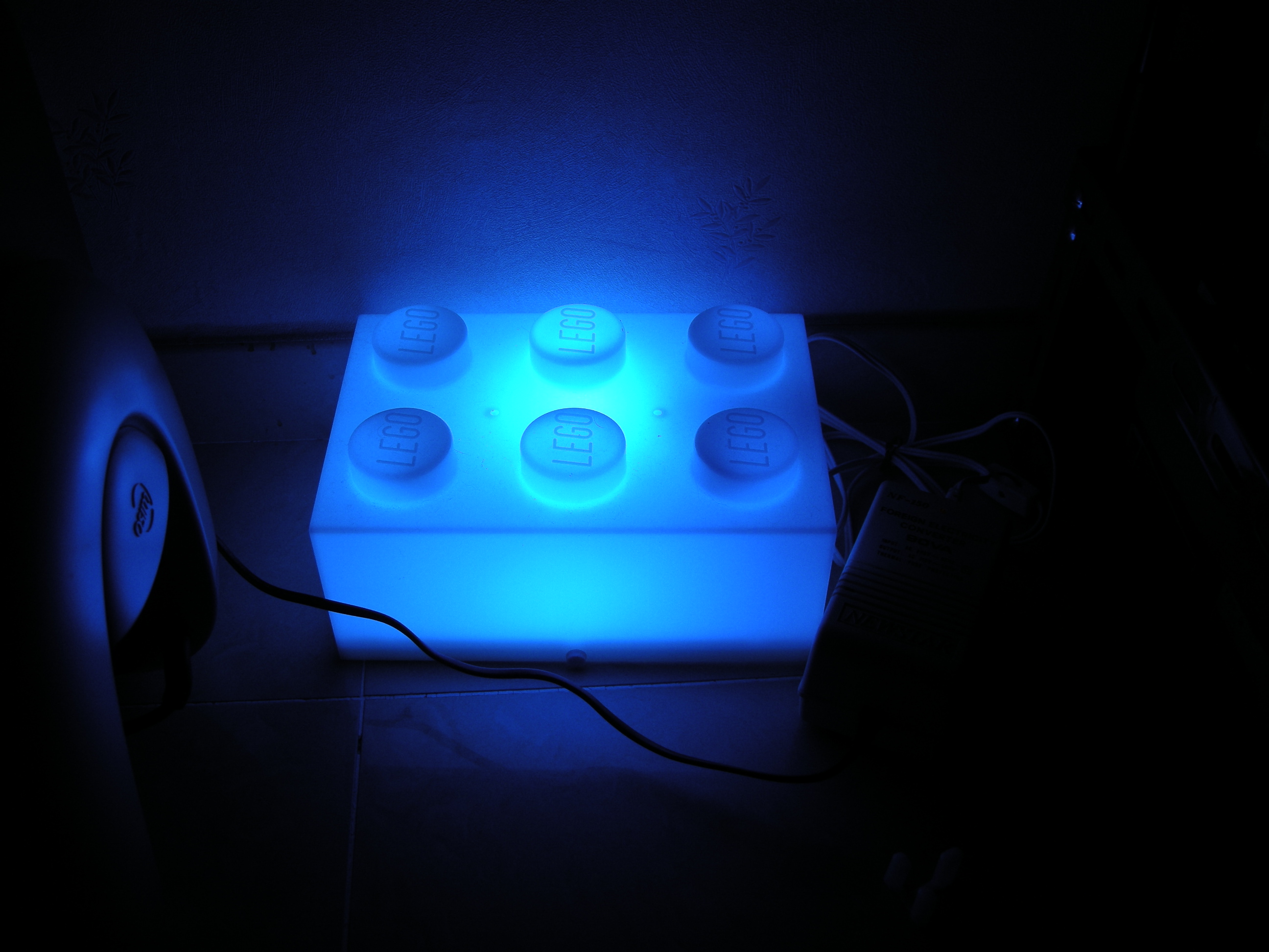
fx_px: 1283
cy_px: 476
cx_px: 634
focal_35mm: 35
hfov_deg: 52.6
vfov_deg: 40.7
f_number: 2.7
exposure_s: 1/62.2
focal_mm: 7.5
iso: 75
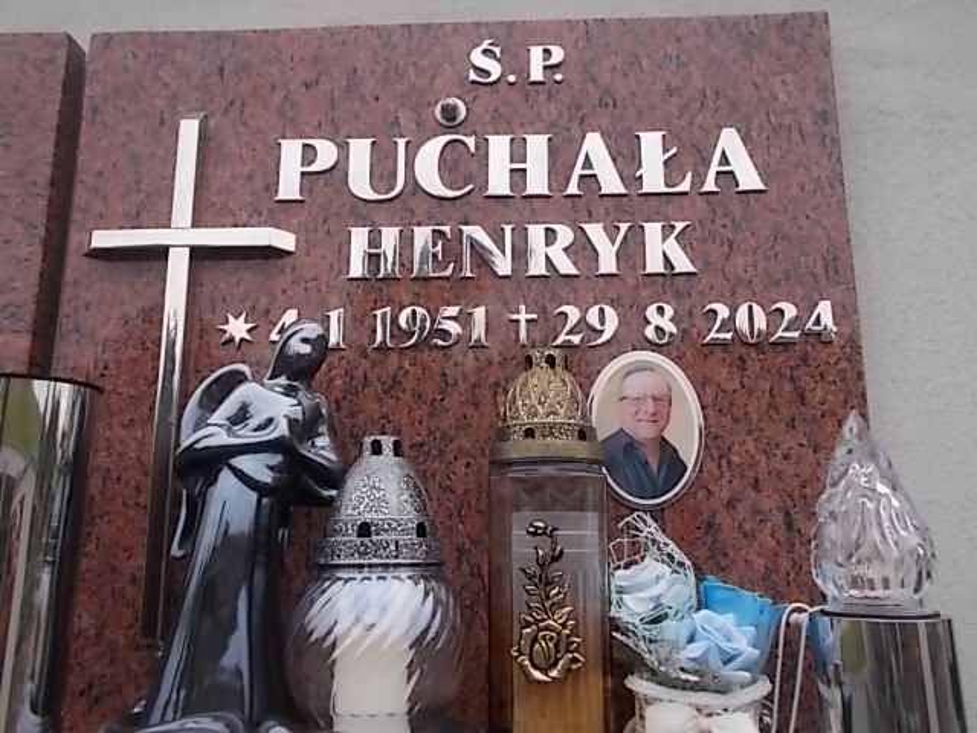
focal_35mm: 30
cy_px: 366
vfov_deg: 46.8
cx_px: 488
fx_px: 847
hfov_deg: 60.0
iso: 80
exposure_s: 1/80
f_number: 3.4
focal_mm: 5.3
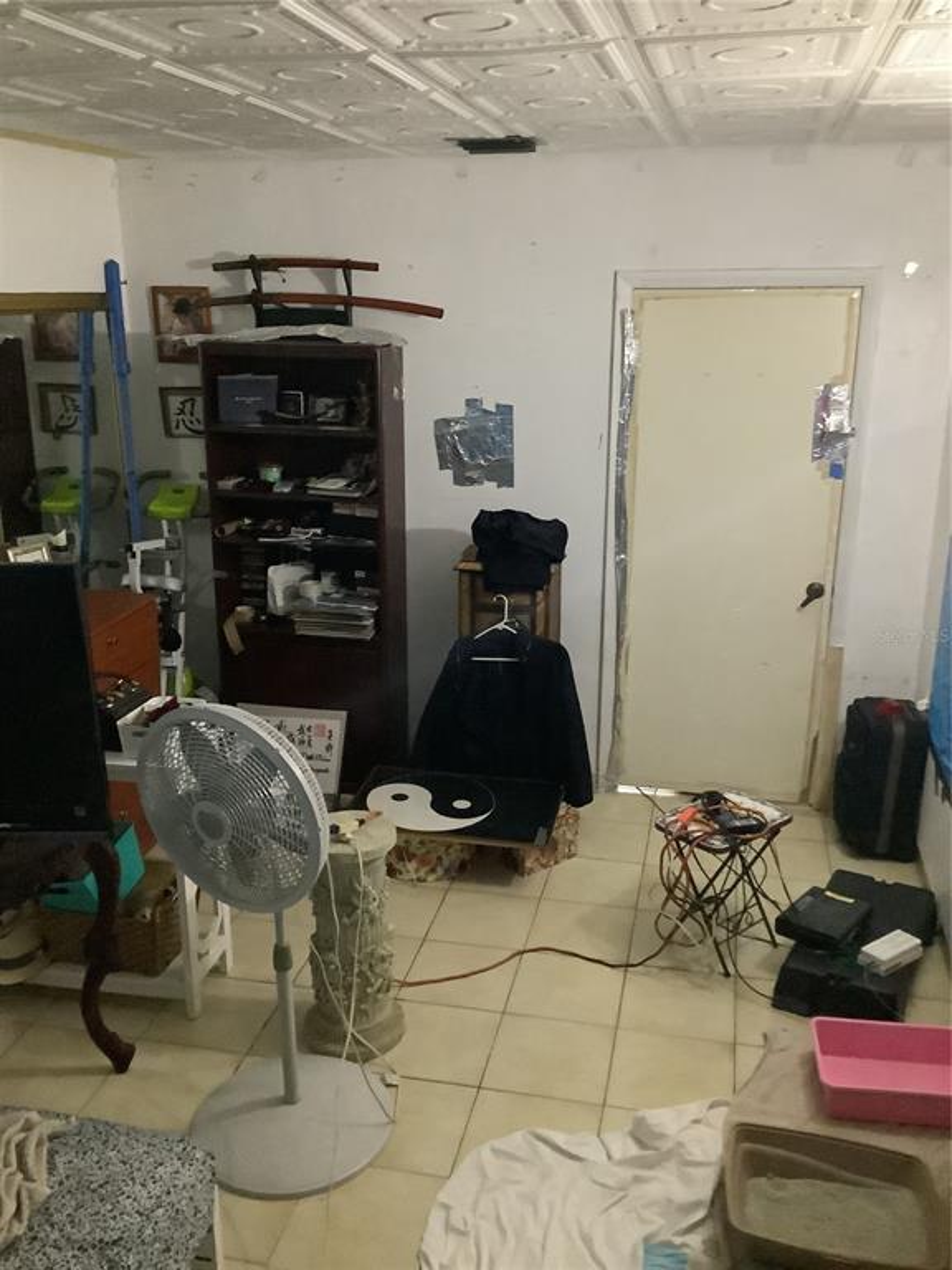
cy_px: 635
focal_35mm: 31
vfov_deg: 58.4
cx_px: 476
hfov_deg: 45.4
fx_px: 1137
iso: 640
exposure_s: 1/24
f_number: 2.4
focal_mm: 3.3
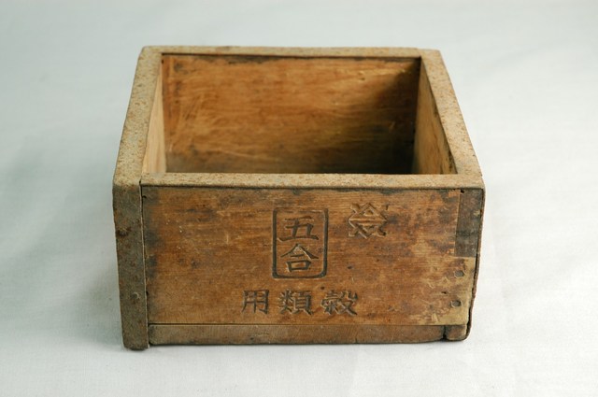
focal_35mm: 84
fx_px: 1394
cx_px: 299
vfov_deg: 16.2
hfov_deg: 24.2
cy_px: 198
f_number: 8
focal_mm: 56
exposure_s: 1/13
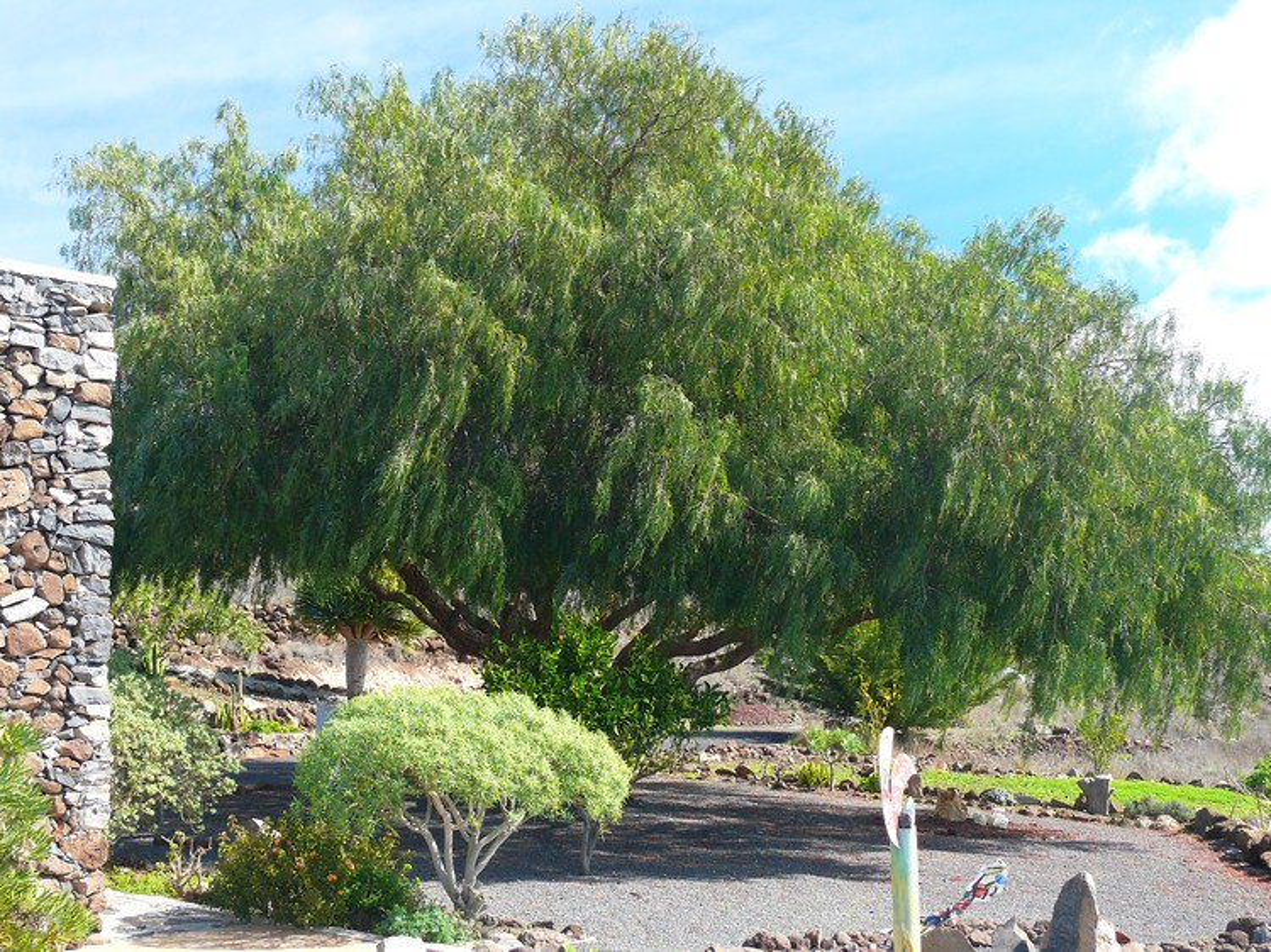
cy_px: 476
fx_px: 1762
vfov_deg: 30.2
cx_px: 636
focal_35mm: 48
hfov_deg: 39.7
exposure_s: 1/100
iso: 100
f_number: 3.6
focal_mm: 10.2
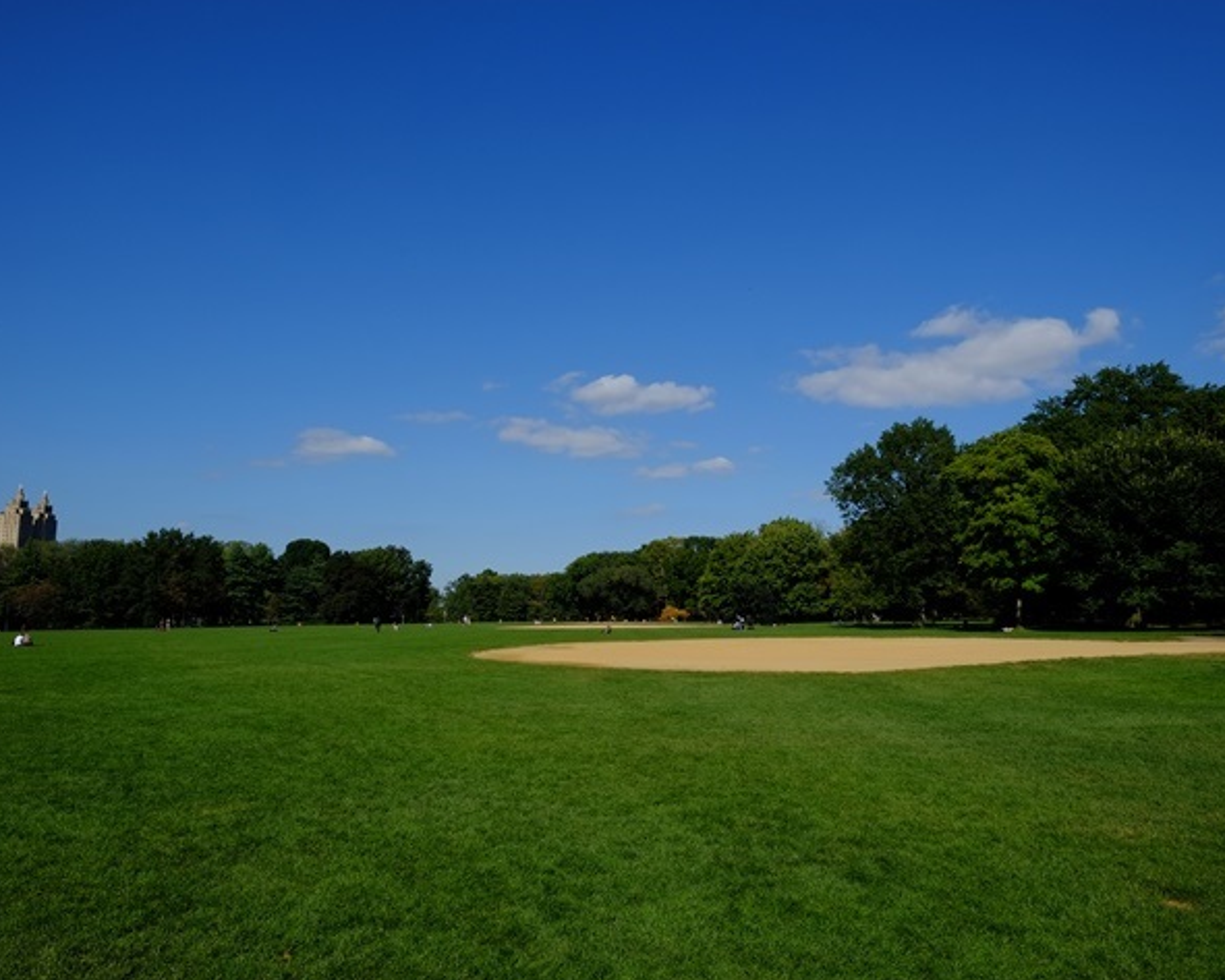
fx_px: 870
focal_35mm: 24
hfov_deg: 70.3
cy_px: 487
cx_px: 599
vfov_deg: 58.8
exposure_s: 1/350
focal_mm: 14
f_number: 11
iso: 200
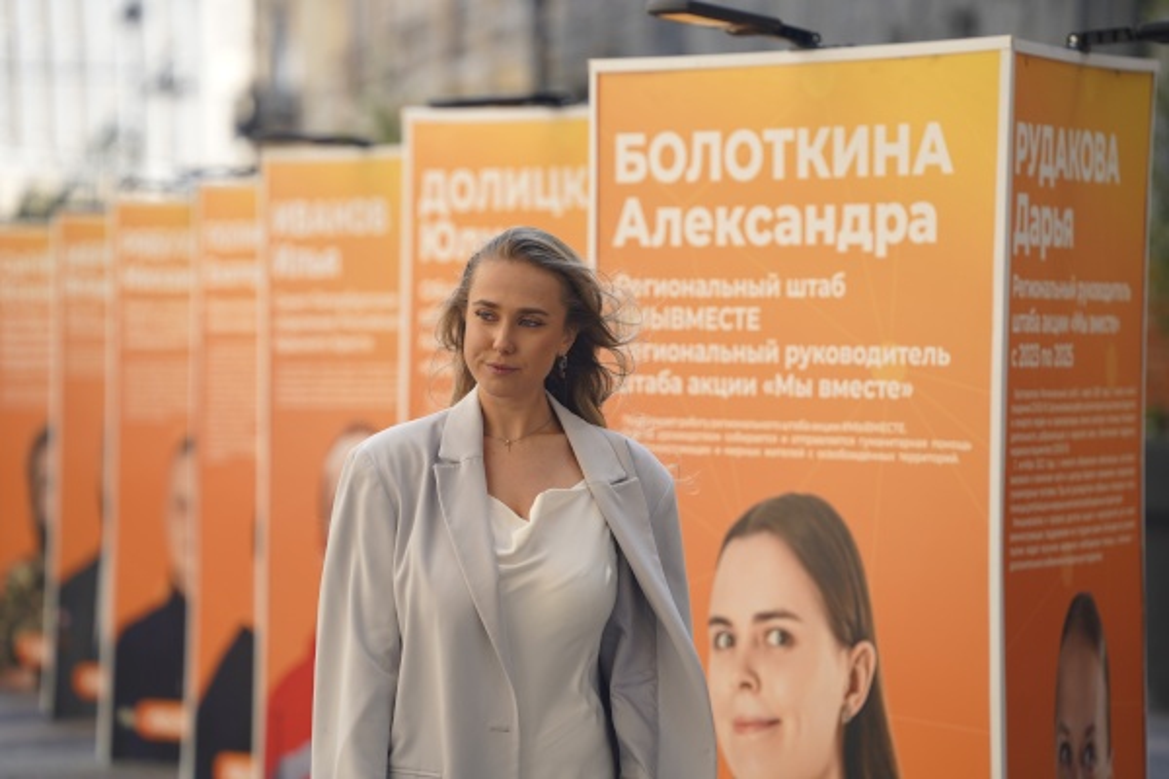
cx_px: 584
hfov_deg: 11.4
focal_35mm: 180
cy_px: 390
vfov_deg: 7.6
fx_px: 5845
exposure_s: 1/500
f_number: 4
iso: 160
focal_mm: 180
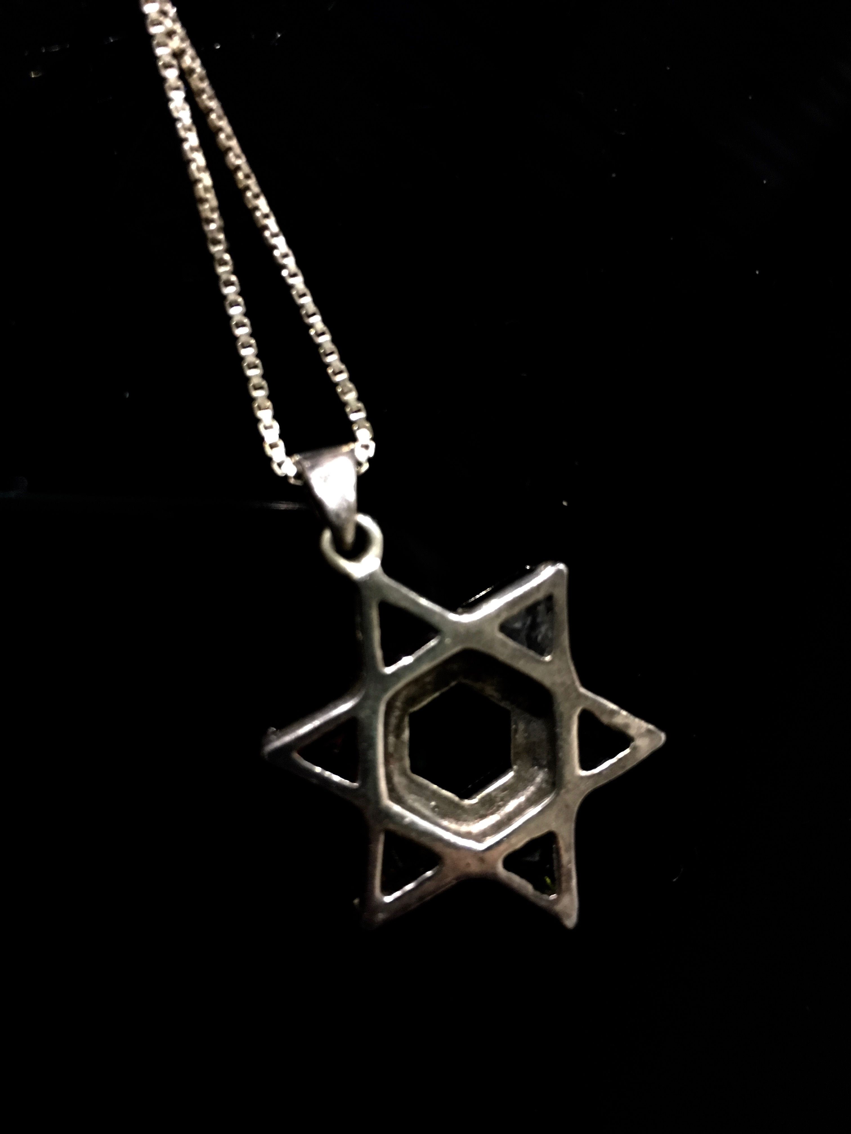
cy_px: 567
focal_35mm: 29
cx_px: 426
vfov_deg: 61.7
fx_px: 951
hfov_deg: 48.2
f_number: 2.2
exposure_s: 1/15
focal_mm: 4.15
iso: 200
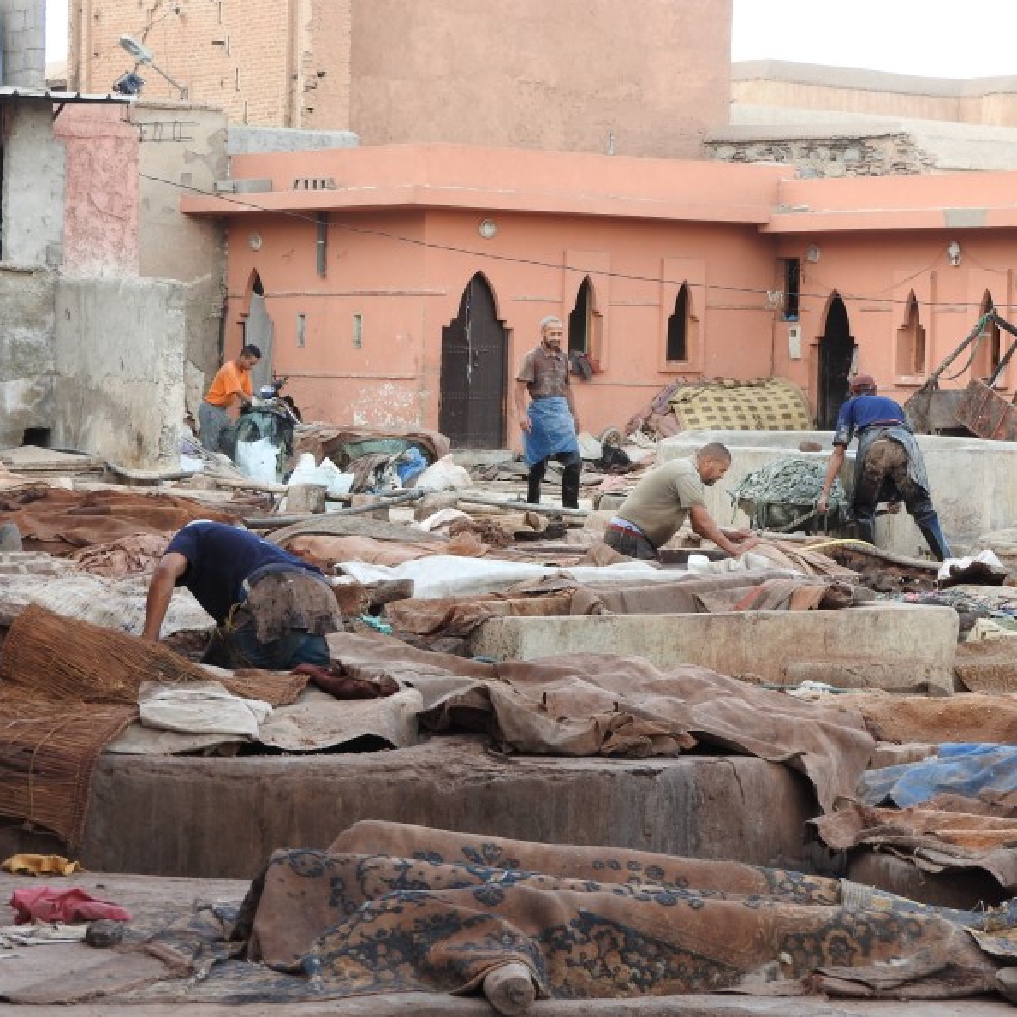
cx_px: 680
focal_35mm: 125
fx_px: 4155
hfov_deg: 13.9
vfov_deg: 14.0
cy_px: 505
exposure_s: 1/80
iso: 100
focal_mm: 18.8
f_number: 4.8
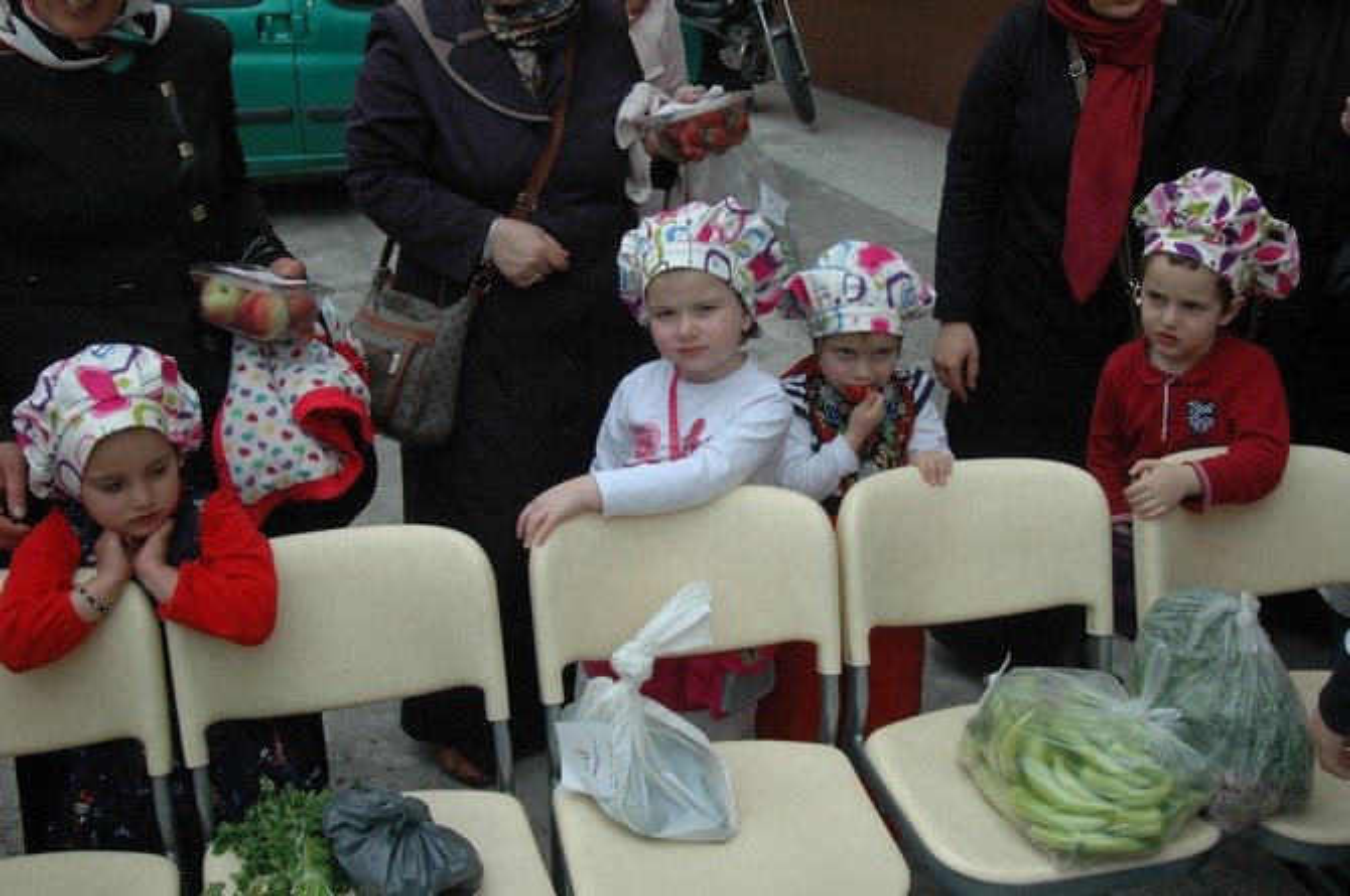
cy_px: 448
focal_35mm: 36
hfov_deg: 53.2
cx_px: 675
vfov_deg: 36.8
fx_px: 1348
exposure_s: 1/400
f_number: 10
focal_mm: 24
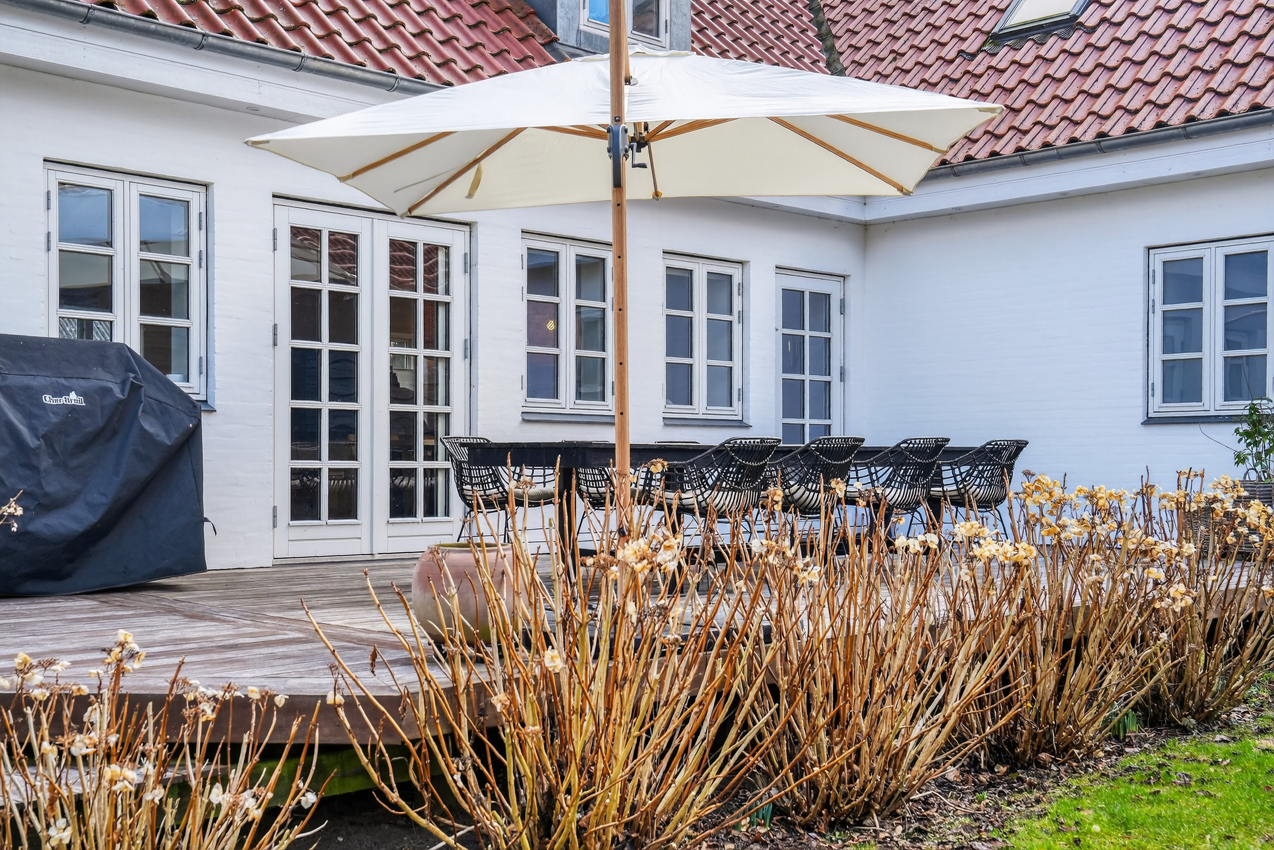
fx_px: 1557
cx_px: 637
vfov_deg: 30.5
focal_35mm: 44
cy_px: 425
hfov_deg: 44.5
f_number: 5.6
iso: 400
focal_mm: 44
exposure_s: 1/640
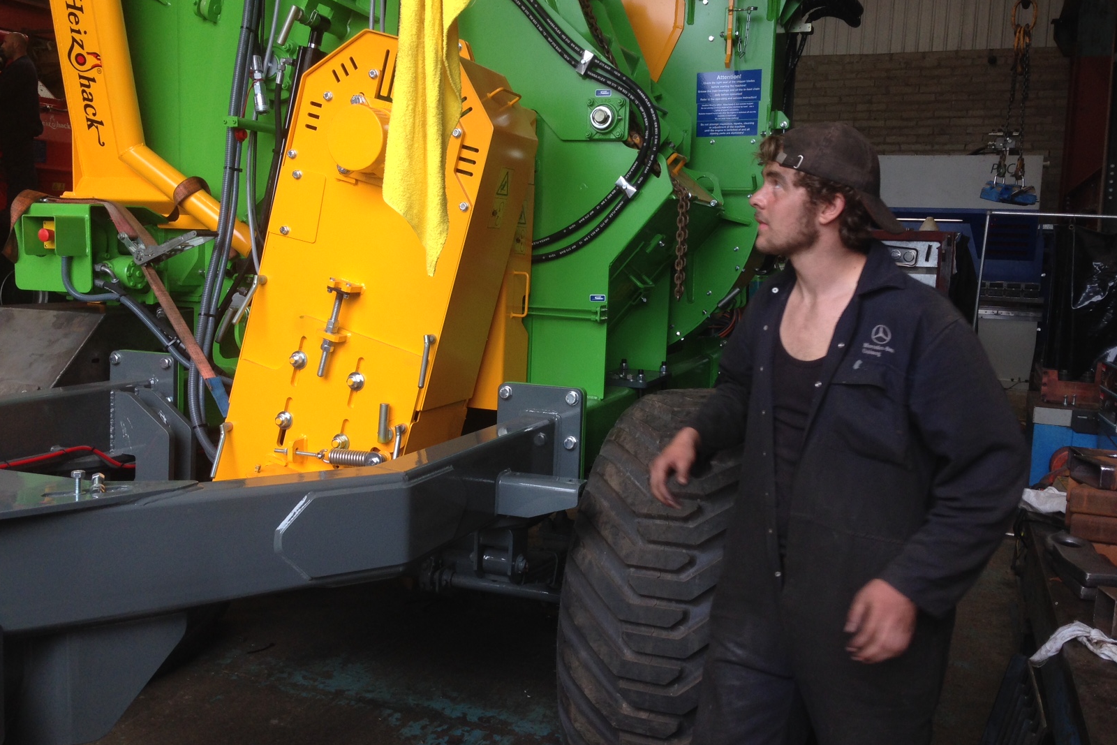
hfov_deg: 54.4
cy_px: 344
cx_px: 568
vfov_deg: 37.8
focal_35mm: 35
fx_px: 1086
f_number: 2.4
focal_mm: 4.12
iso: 80
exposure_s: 1/120
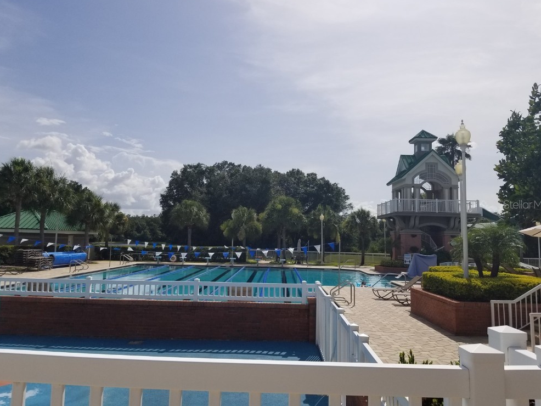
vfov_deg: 51.4
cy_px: 204
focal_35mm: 27
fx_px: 422
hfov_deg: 65.3
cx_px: 274
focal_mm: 4.25
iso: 50
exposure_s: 1/6304
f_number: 1.7
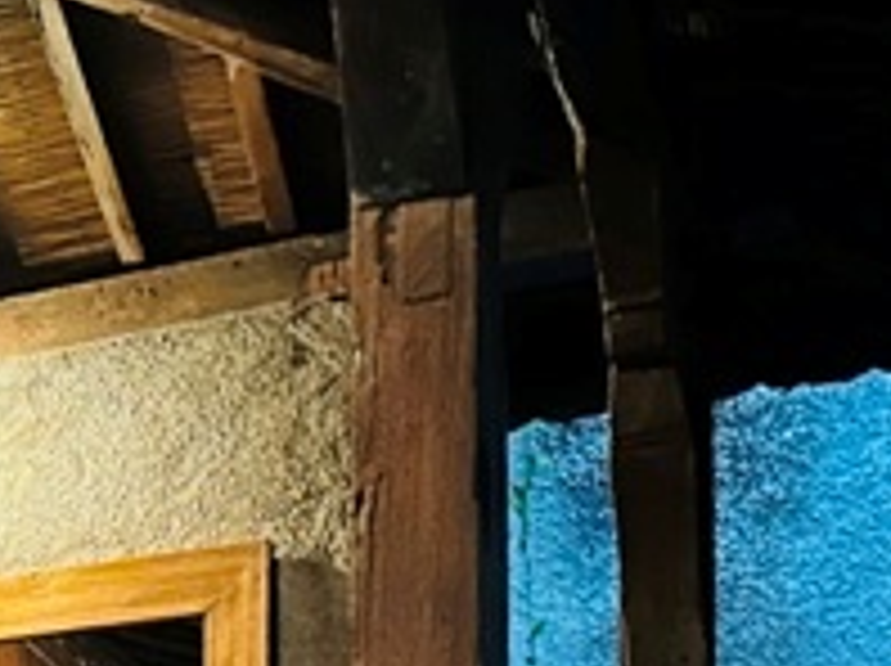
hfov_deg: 19.5
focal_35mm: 97
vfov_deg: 13.2
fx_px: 2494
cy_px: 1323
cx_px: -54
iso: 1600
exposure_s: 1/27
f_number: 1.78
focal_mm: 6.86
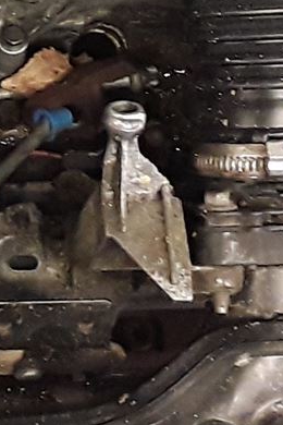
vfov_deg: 13.4
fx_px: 1804
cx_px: -269
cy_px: 98
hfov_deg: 8.5
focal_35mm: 153
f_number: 1.9
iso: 200
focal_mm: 2.91
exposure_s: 1/50
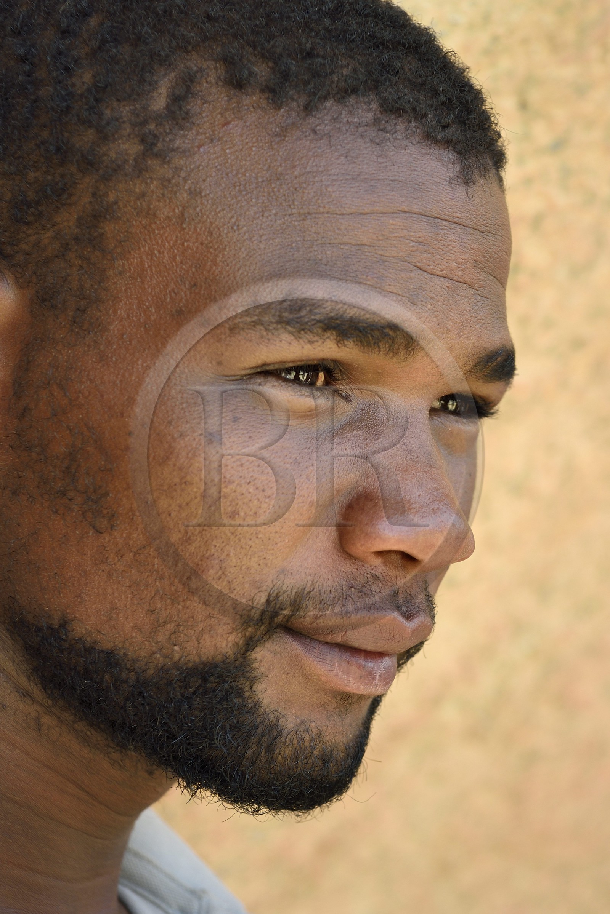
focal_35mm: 70
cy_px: 457
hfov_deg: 19.5
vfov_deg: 28.8
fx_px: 1779
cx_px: 305
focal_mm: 70
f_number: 6.3
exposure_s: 1/200
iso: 400
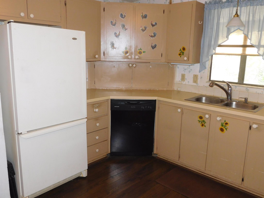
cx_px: 132
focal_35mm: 30
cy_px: 99
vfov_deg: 46.8
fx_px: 229
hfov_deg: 60.0
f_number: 3.2
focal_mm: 5.3
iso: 200
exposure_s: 1/30
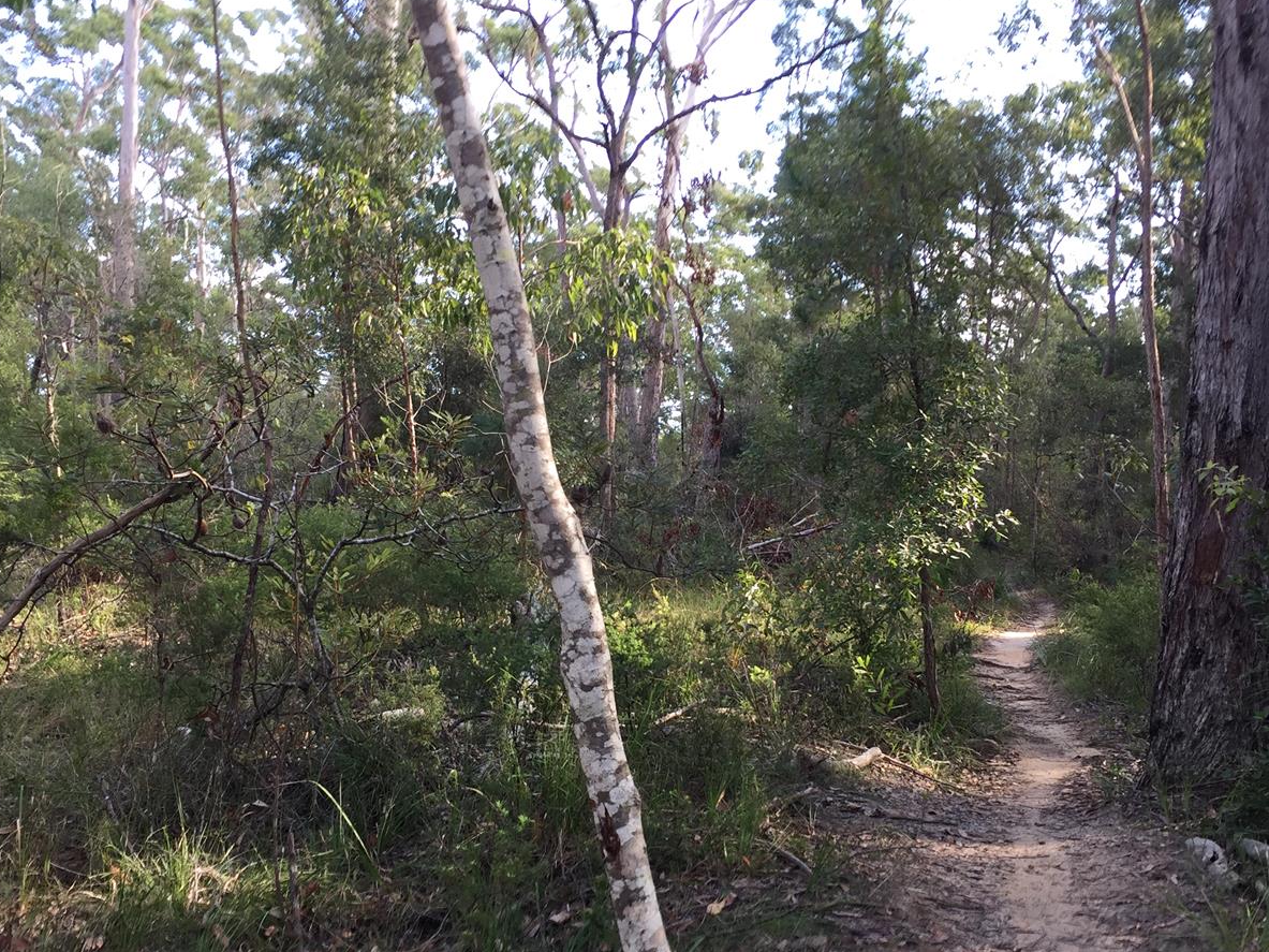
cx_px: 635
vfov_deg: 35.7
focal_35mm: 40
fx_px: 1466
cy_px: 598
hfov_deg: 46.8
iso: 40
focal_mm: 4.15
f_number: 2.2
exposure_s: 1/100
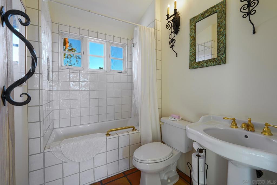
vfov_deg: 73.8
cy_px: 92
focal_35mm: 16
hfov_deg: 96.7
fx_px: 123
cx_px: 138
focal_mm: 16
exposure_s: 1/3
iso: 100
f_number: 8
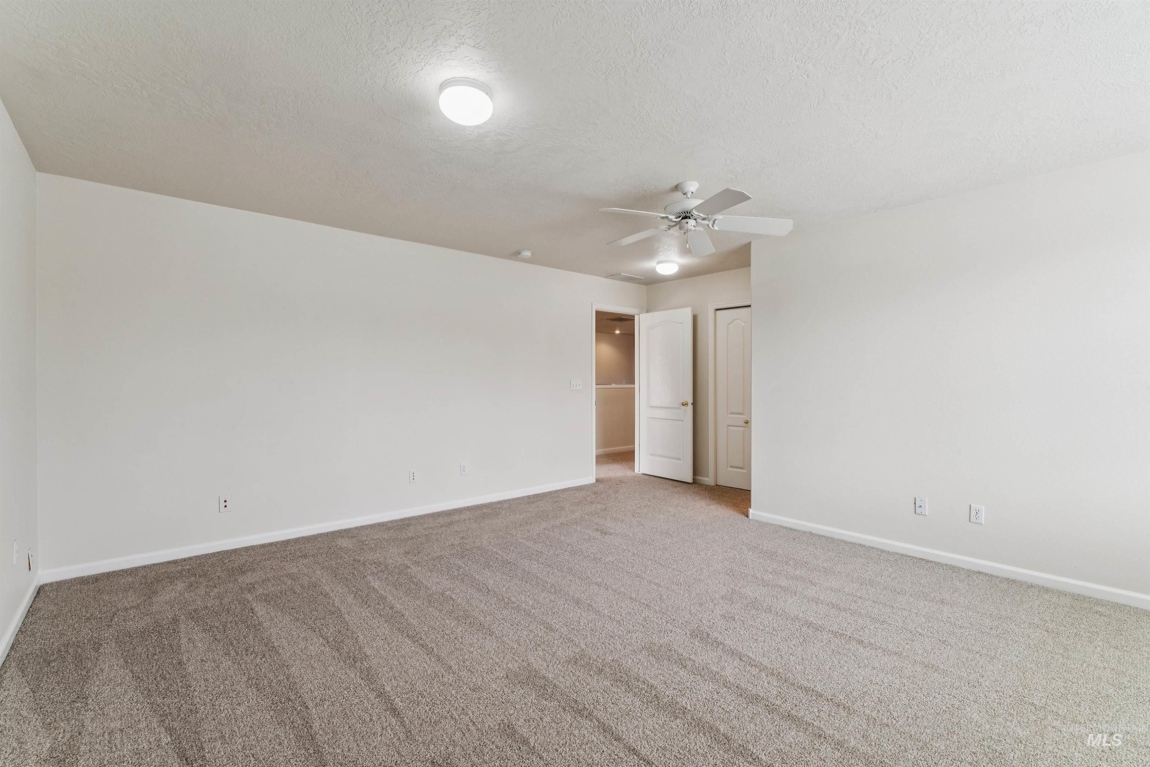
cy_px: 384
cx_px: 575
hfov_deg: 97.8
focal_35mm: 16
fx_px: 501
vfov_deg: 74.8
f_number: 13
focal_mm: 15.7
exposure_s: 1/8
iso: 400
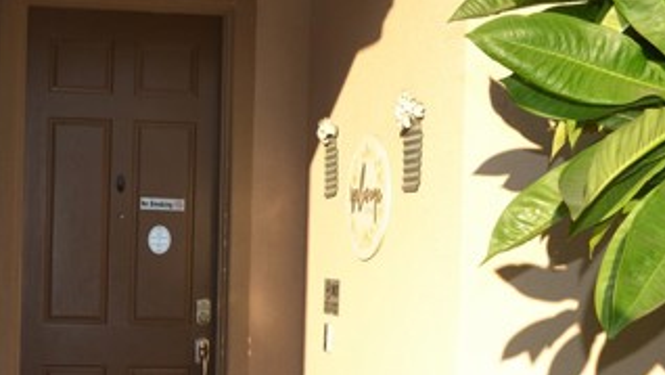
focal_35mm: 57
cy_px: 296
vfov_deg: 20.9
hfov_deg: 35.4
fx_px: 1005
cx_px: 134
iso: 100
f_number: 5.6
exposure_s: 1/200
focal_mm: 18
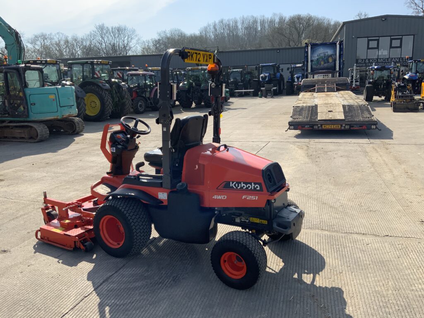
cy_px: 159
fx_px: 355
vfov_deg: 48.2
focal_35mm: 29
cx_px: 212
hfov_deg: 61.7
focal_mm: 3
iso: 16
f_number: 1.8
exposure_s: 1/1786
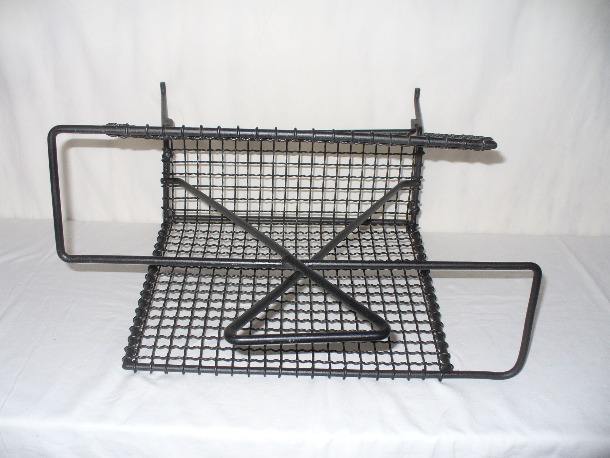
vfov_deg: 38.7
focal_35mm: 37
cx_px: 305
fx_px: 652
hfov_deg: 50.1
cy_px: 229
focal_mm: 6.1
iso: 100
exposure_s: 1/30
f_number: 2.8
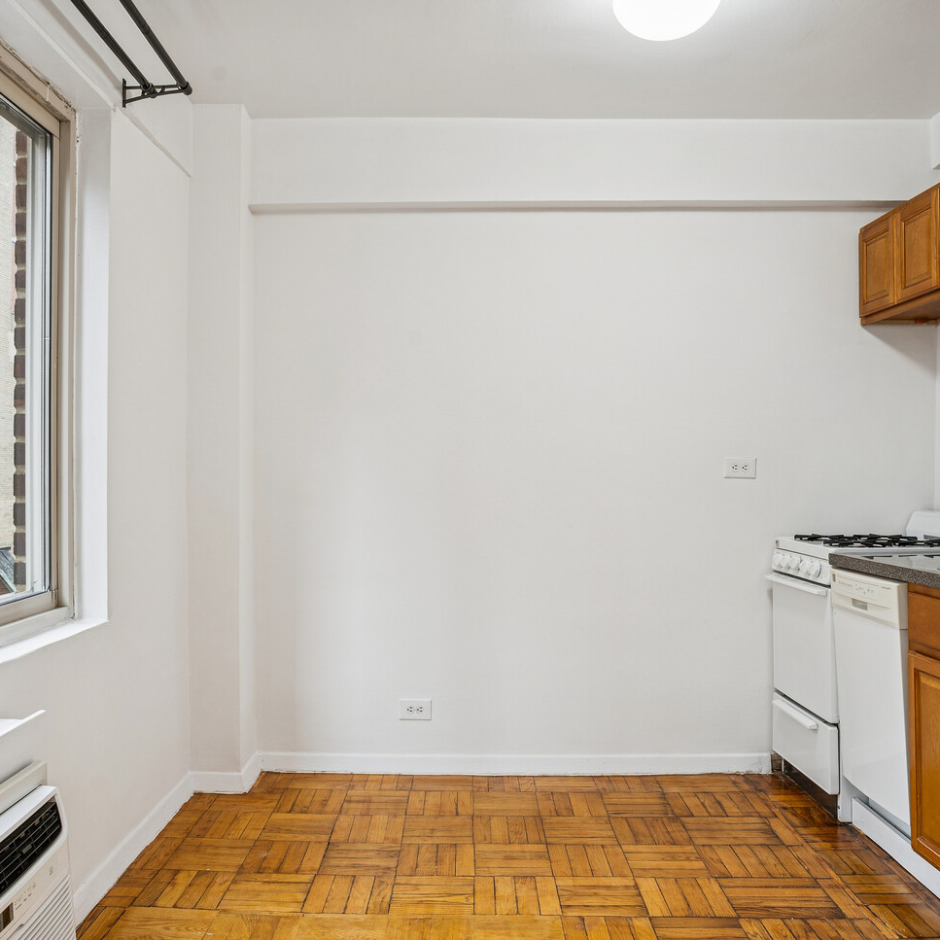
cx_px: 454
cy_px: 482
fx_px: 891
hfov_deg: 55.6
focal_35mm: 29
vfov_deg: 55.6
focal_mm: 22
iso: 100
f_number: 8
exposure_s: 1/3.33
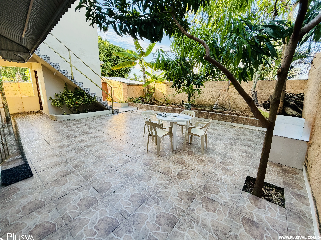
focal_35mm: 15
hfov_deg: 98.1
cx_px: 156
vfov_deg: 81.7
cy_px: 114
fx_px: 139
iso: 64
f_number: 2.2
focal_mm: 2.22
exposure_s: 1/121
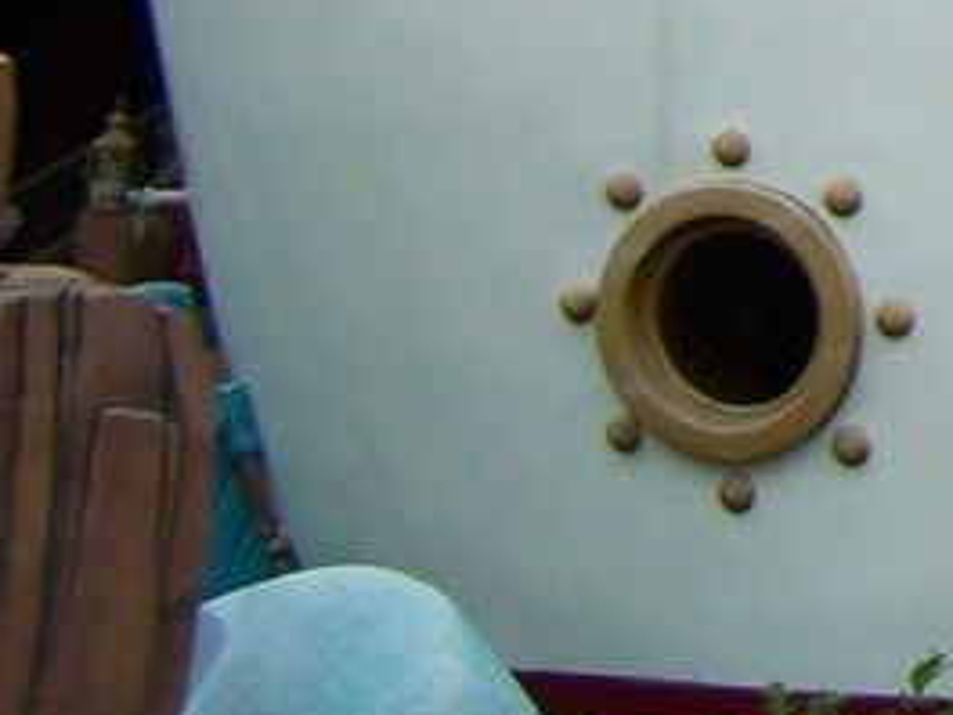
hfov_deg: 9.6
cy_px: -760
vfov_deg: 7.7
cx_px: 2253
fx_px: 5066
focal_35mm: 184
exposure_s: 1/320
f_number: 2.8
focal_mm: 6.3
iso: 80
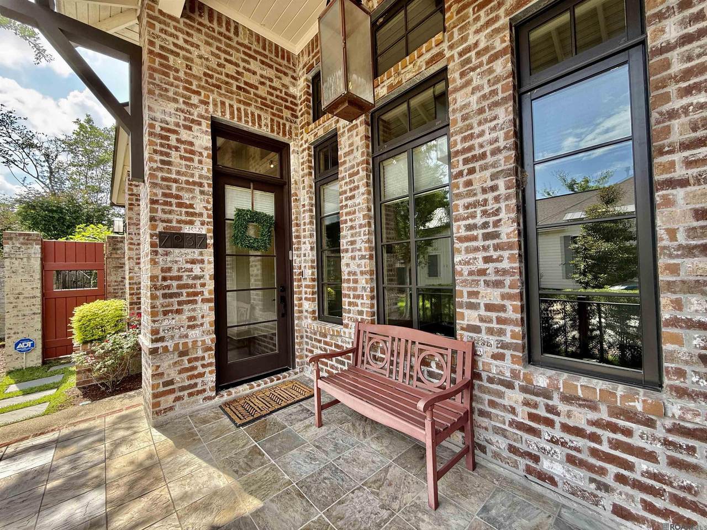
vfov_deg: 85.7
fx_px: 286
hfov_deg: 102.1
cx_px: 354
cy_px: 265
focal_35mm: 14
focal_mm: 2.22
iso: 50
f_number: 2.2
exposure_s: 1/188
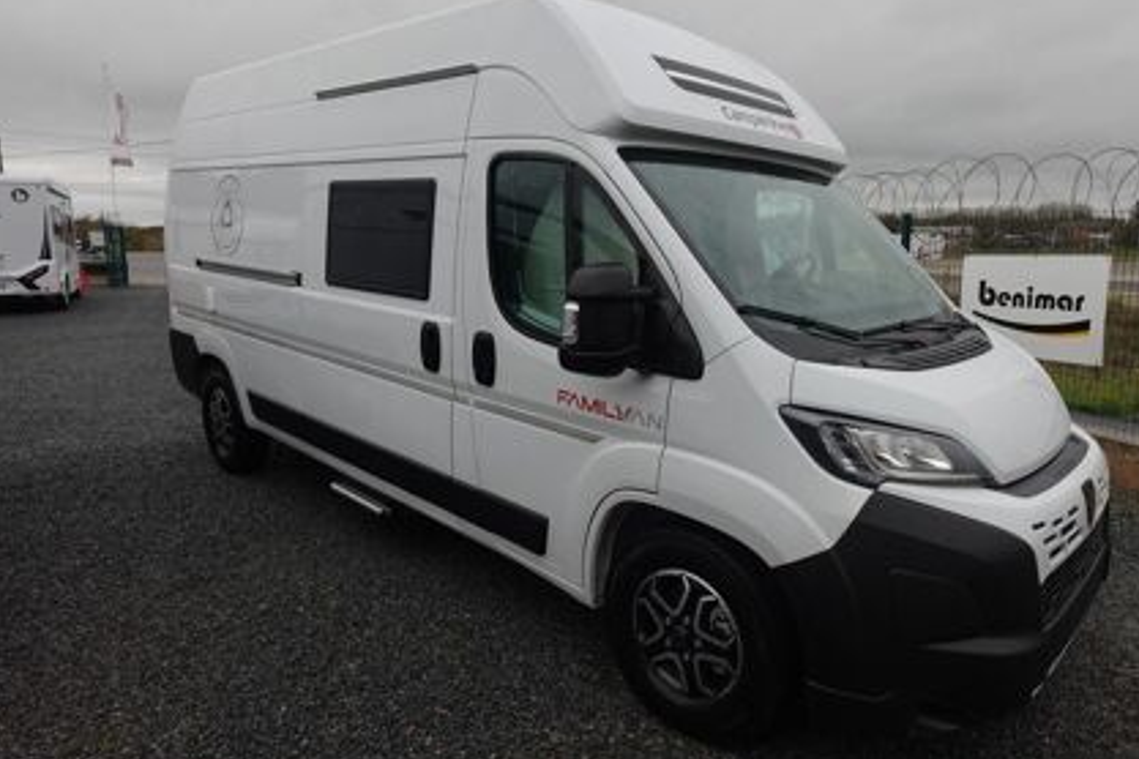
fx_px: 728
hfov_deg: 75.9
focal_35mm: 23
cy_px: 358
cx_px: 623
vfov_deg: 55.1
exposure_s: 1/160
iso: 125
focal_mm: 7.6
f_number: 2
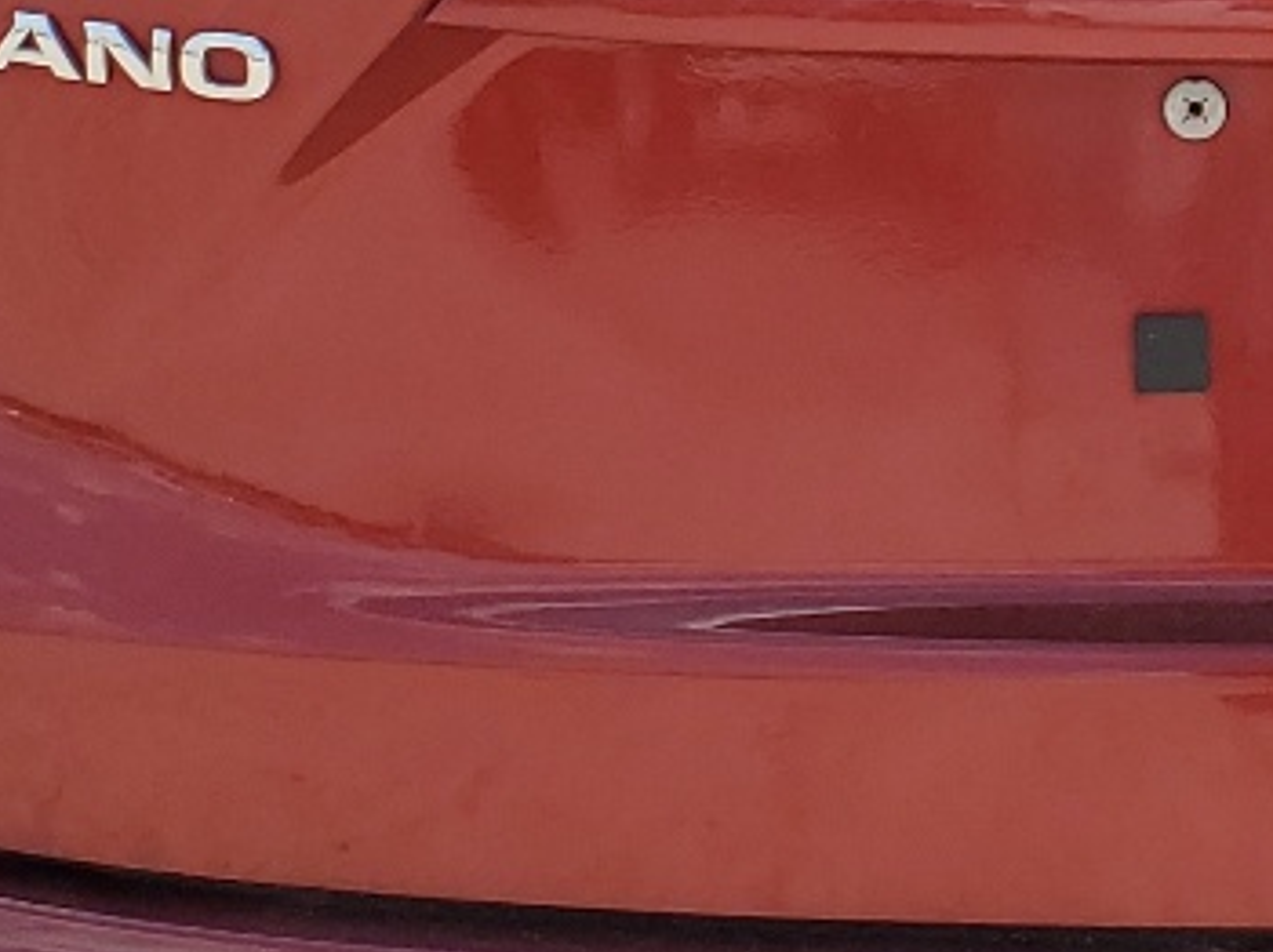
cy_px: 18
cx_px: 1371
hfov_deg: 16.1
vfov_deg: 12.3
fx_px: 4373
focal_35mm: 119
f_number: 1.5
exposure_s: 1/2500
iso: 50
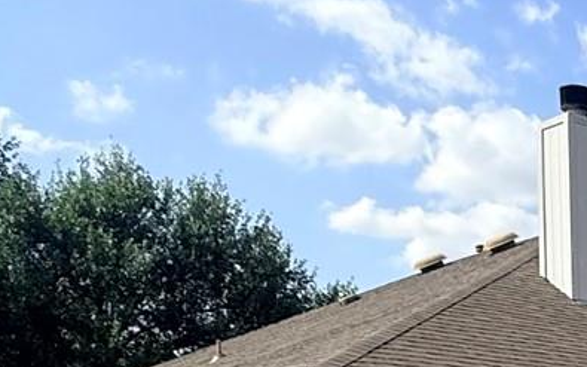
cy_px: 686
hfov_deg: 21.3
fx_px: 1232
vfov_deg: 14.6
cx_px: 947
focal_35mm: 77
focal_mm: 2.22
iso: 50
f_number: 2.2
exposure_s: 1/1961
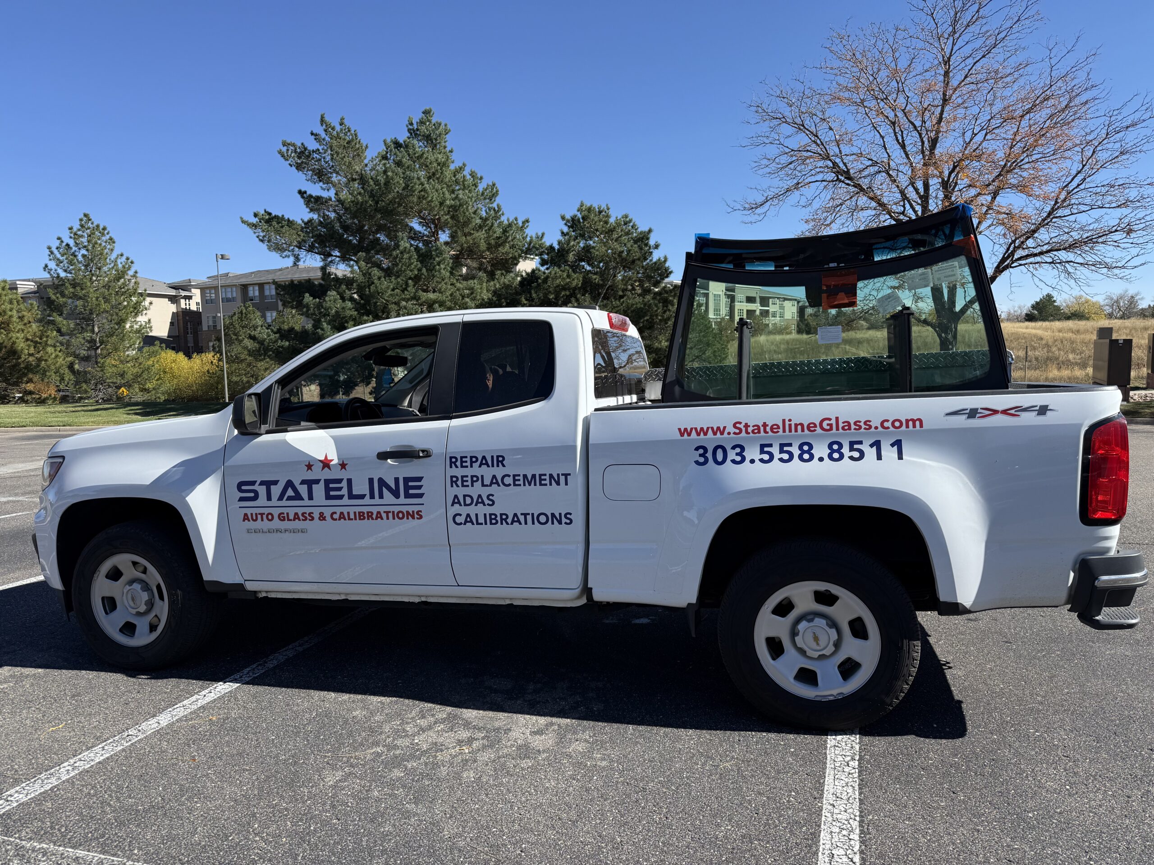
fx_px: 800
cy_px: 432
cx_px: 577
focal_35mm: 24
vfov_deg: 56.8
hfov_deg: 71.6
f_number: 1.78
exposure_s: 1/2907
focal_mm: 6.76
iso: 80
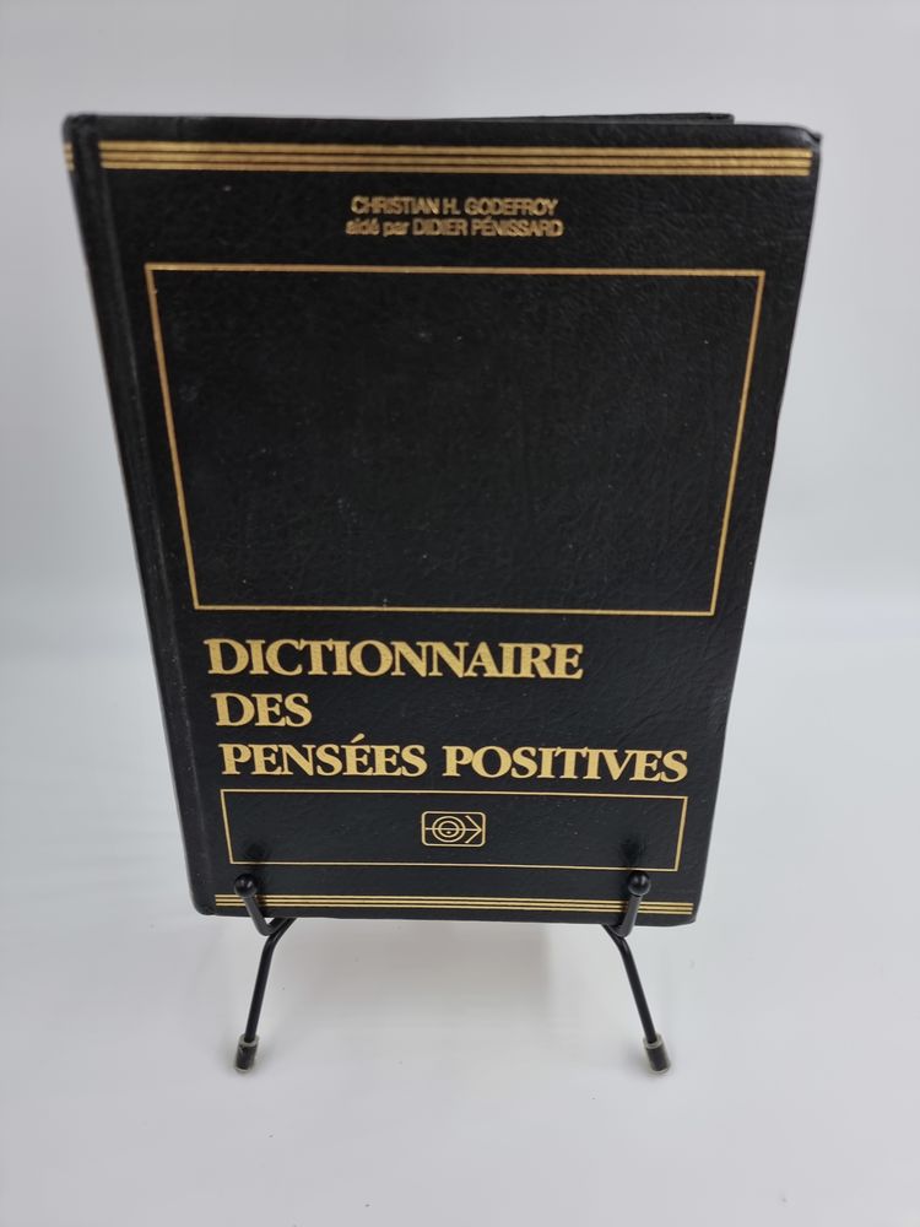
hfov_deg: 56.8
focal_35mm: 24
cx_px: 460
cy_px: 614
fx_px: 850
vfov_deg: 71.6
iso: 50
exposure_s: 1/120
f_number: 1.8
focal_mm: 6.7
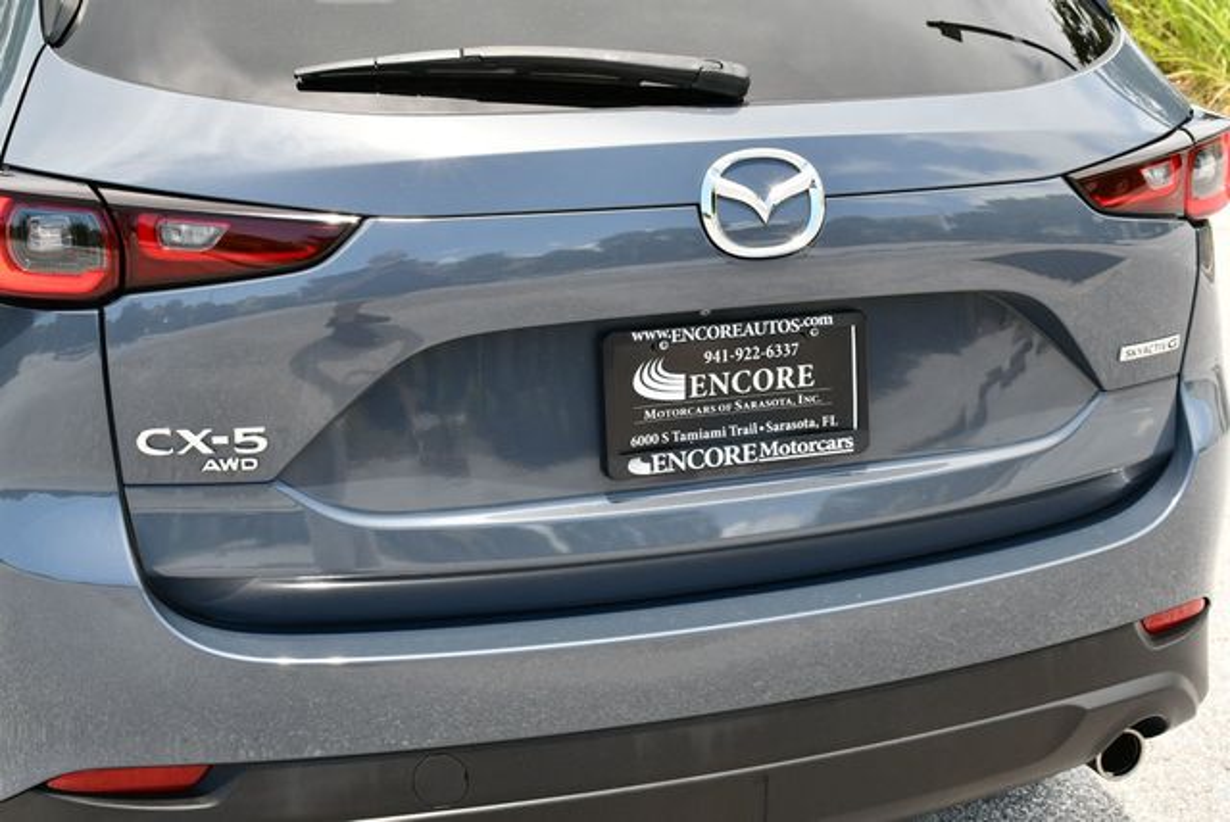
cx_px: 615
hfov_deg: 36.8
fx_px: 1847
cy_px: 411
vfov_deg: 25.1
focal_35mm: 54
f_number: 7.1
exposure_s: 1/250
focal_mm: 27
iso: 200
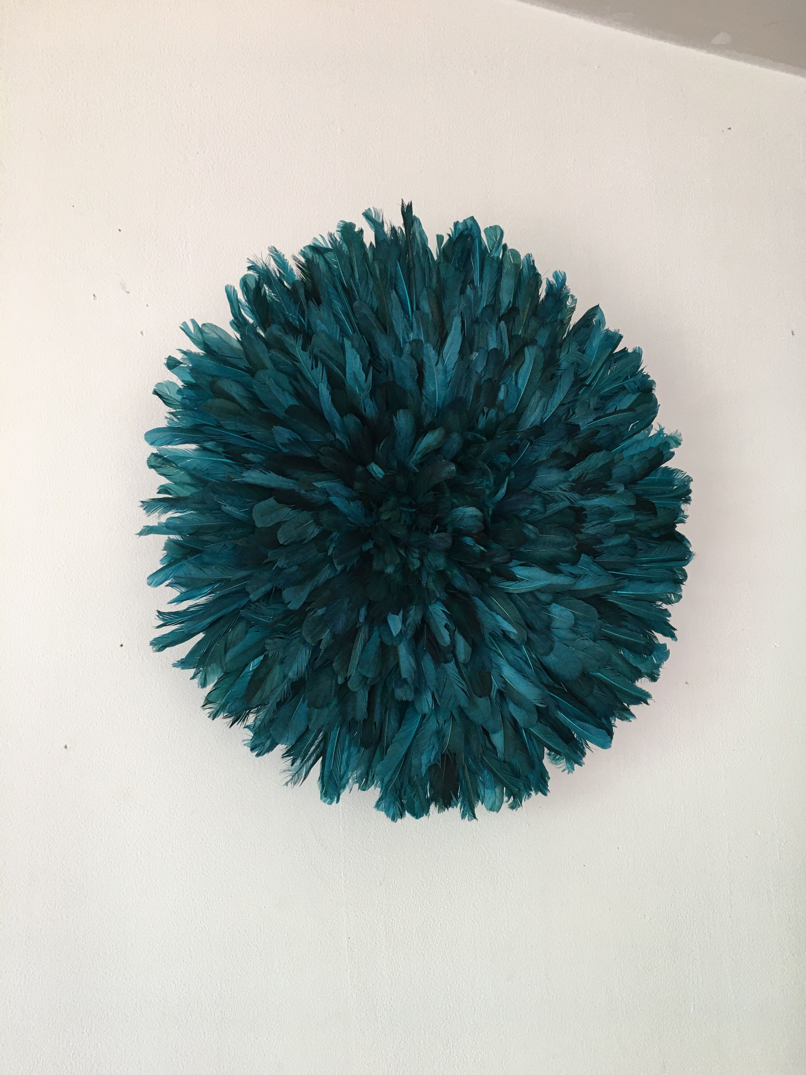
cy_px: 538
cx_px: 403
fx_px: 900
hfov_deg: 48.2
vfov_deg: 61.7
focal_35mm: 29
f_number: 2.2
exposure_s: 1/33
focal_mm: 4.15
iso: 50
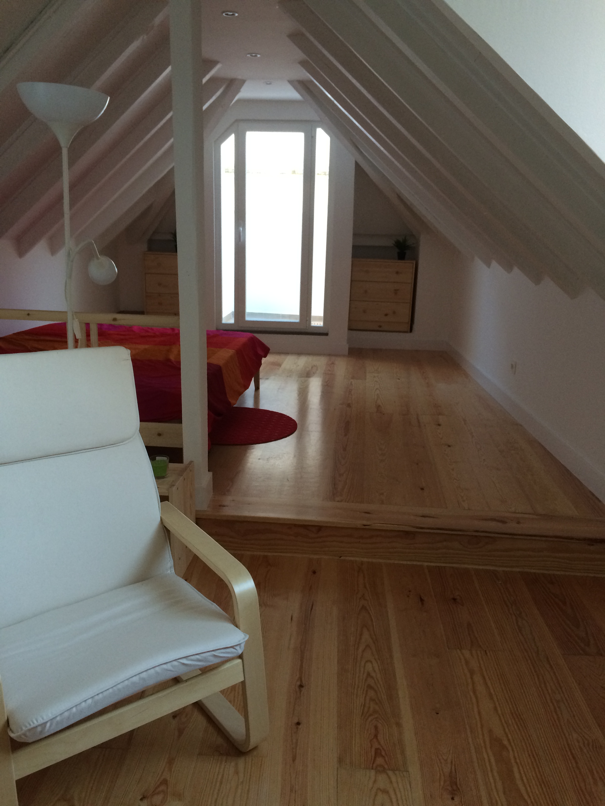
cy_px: 403
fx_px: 676
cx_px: 302
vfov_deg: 61.7
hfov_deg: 48.2
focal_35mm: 29
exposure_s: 1/30
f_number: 2.2
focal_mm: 4.15
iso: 125
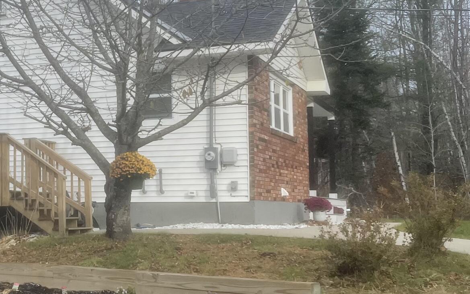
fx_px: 871
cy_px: 136
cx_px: 56
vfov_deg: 19.1
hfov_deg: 29.1
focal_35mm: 68
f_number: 1.6
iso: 32
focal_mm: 5.1
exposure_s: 1/1912
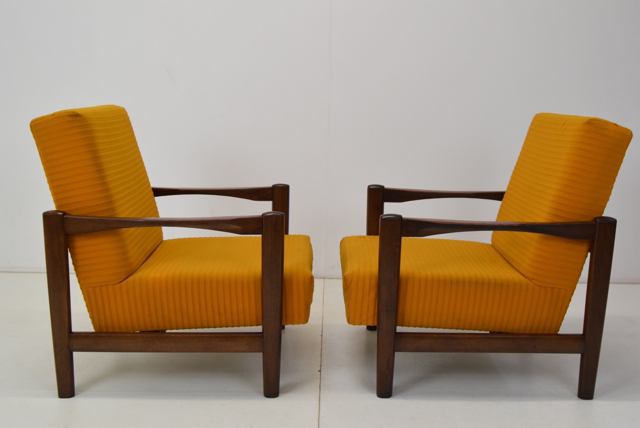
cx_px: 320
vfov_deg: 34.3
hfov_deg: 49.5
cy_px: 214
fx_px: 694
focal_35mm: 39
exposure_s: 1/100
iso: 1600
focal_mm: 26
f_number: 11
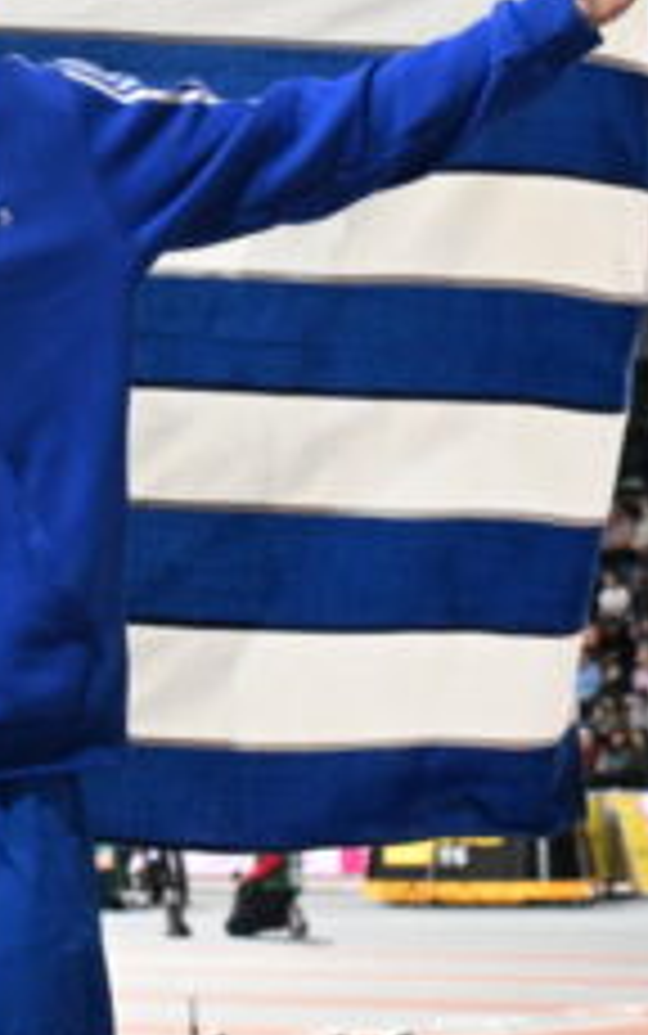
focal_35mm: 138
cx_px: -292
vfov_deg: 15.0
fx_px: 3894
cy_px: 153
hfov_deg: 9.3
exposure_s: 1/800
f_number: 4.5
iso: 2500
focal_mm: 35
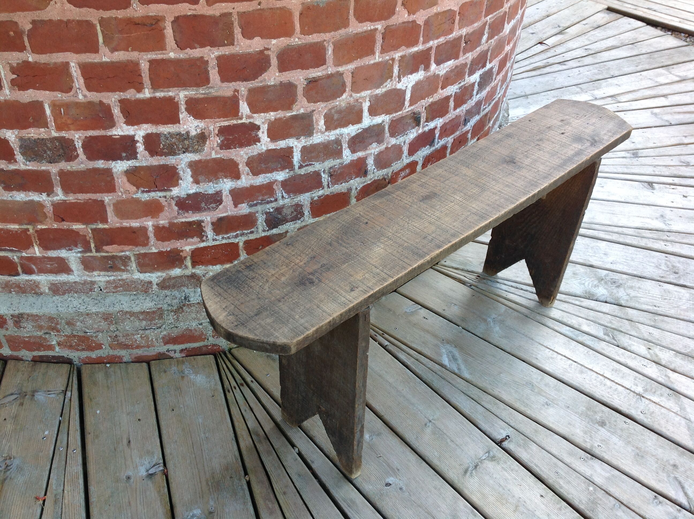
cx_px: 347
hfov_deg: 52.7
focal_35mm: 35
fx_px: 701
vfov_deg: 40.6
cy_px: 260
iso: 50
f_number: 2.4
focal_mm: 4.28
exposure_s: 1/131
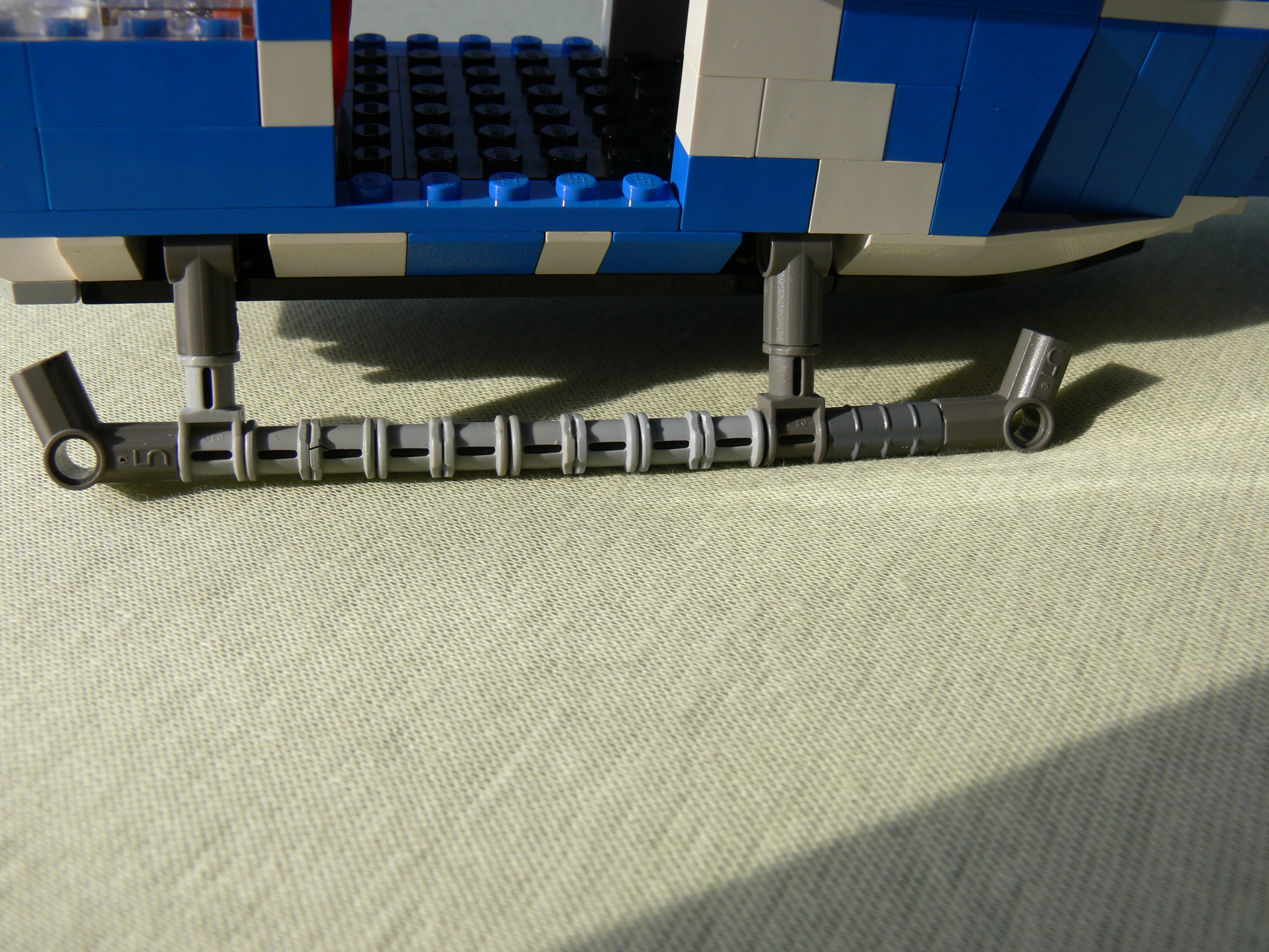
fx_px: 1283
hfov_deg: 52.6
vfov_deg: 40.7
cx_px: 634
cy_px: 476
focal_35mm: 35
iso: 80
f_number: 4
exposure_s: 1/60
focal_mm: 7.4
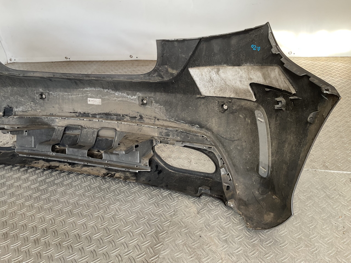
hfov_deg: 61.7
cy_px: 132
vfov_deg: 48.2
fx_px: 294
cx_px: 176
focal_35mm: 29
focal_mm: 3
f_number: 1.8
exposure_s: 1/100
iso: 25
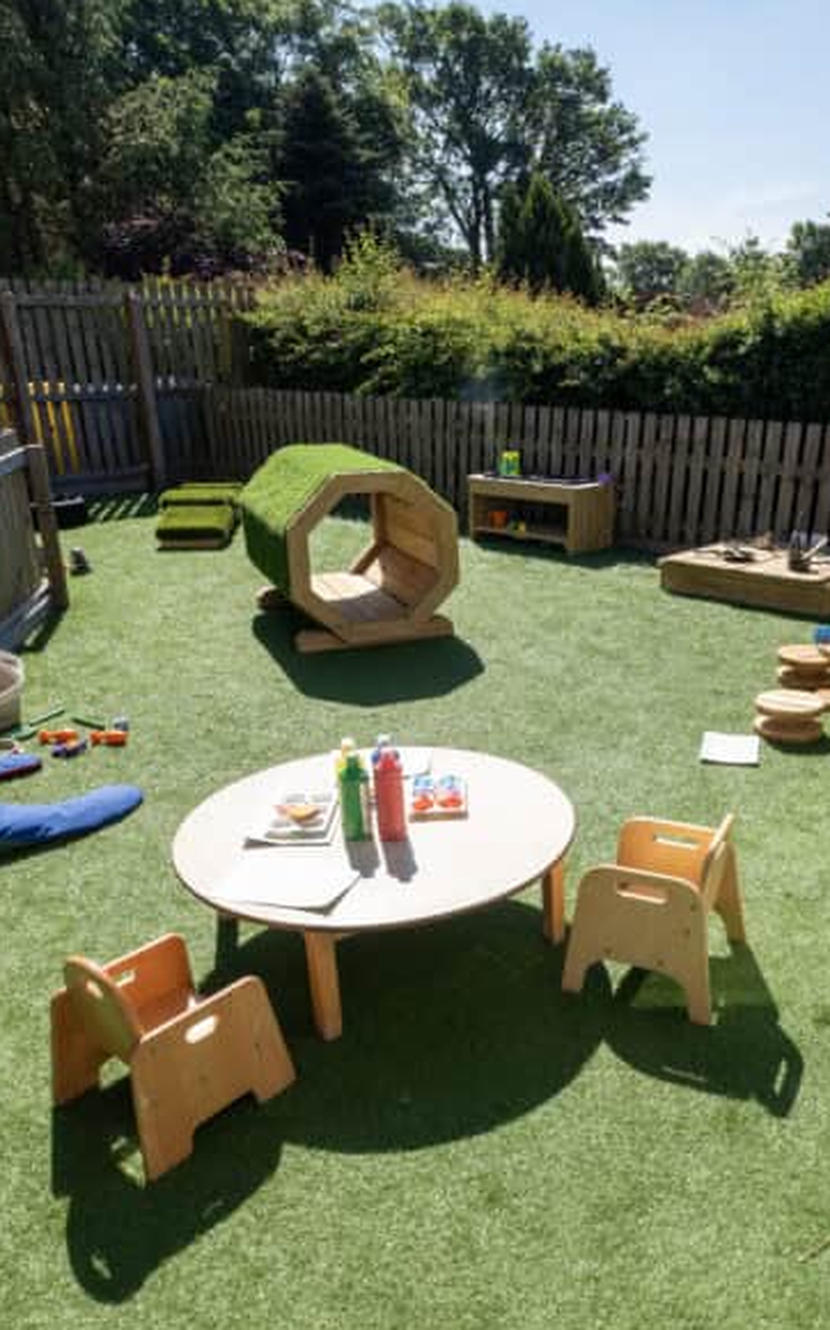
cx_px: 562
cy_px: 744
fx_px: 978
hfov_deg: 45.2
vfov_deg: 68.2
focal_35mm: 27
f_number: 8
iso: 125
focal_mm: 10
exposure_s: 1/160
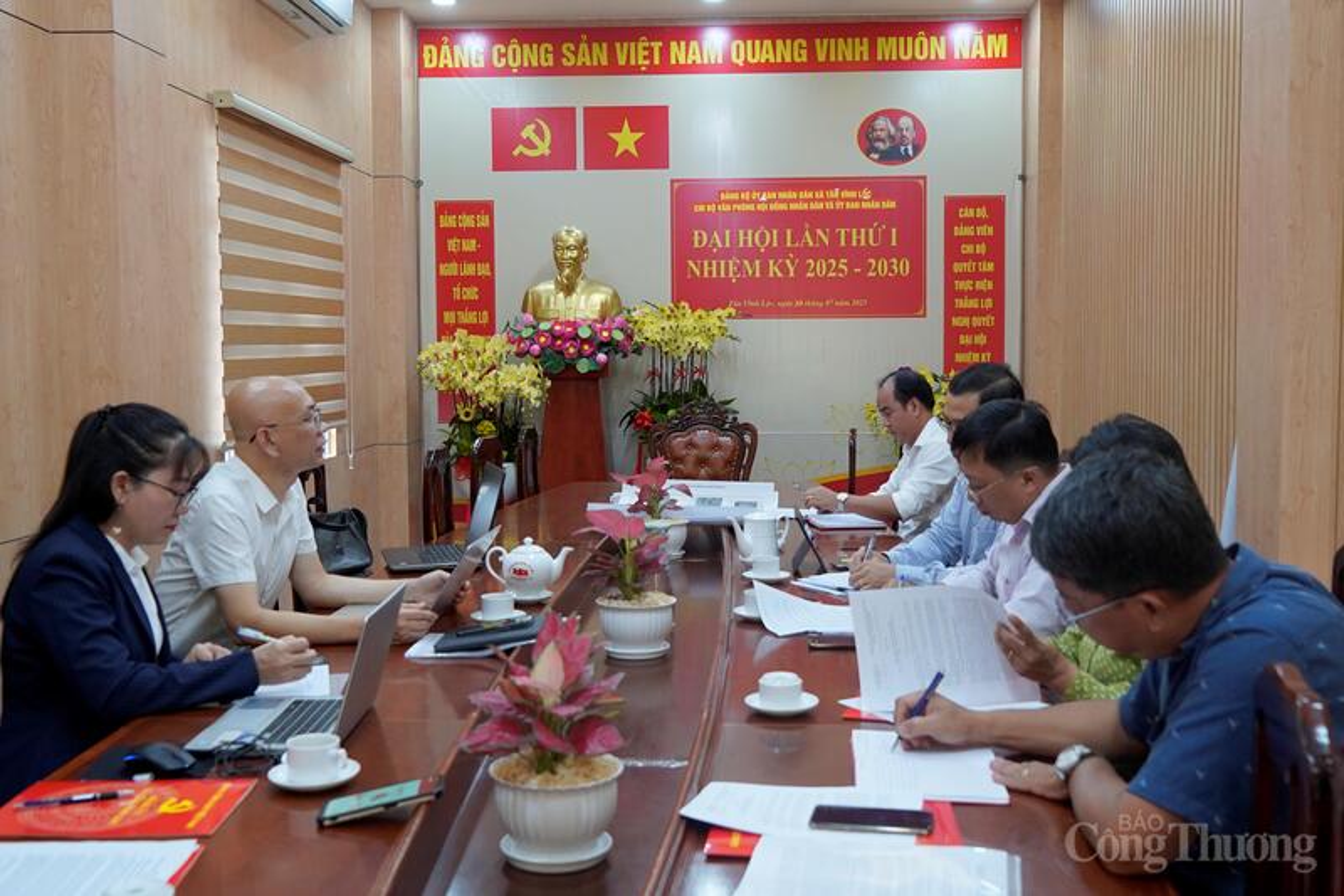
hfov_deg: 53.1
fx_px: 1344
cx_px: 672
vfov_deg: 36.9
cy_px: 448
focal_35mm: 36
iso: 1250
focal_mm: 24
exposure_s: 1/160
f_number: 4
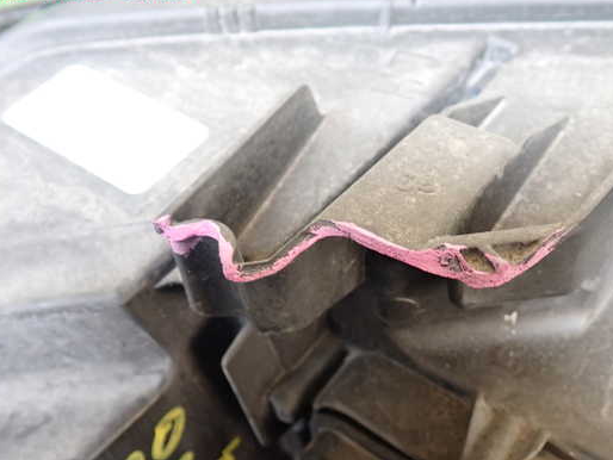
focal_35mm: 35
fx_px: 620
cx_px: 328
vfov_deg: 40.7
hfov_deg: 52.6
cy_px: 243
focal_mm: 5.4
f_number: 2.3
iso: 400
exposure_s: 1/30
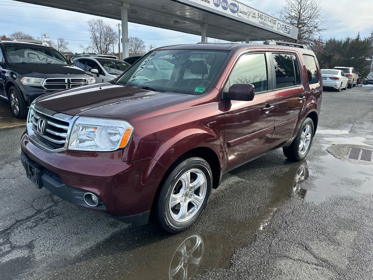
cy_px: 140
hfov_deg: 71.6
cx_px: 186
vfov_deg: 56.8
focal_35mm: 24
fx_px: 259
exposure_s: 1/1541
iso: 80
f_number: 1.78
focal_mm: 6.86
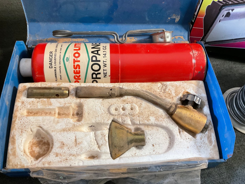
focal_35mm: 30
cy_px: 89
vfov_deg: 46.8
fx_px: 212
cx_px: 119
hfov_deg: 60.0
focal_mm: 3
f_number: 1.8
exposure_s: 1/60
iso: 160
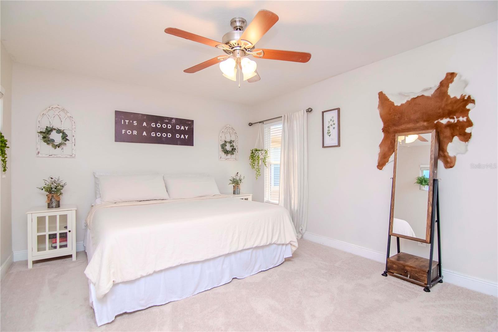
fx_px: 228
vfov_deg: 72.0
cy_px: 166
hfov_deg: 95.0
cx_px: 249
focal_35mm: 16
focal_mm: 11
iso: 1000
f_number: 4
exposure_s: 1/125
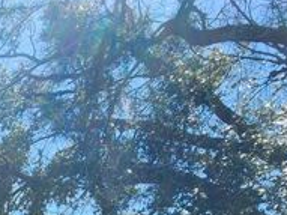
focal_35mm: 48
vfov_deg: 22.3
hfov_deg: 27.0
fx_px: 398
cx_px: -151
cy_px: 356
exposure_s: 1/1186
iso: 50
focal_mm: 2.2
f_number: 2.2
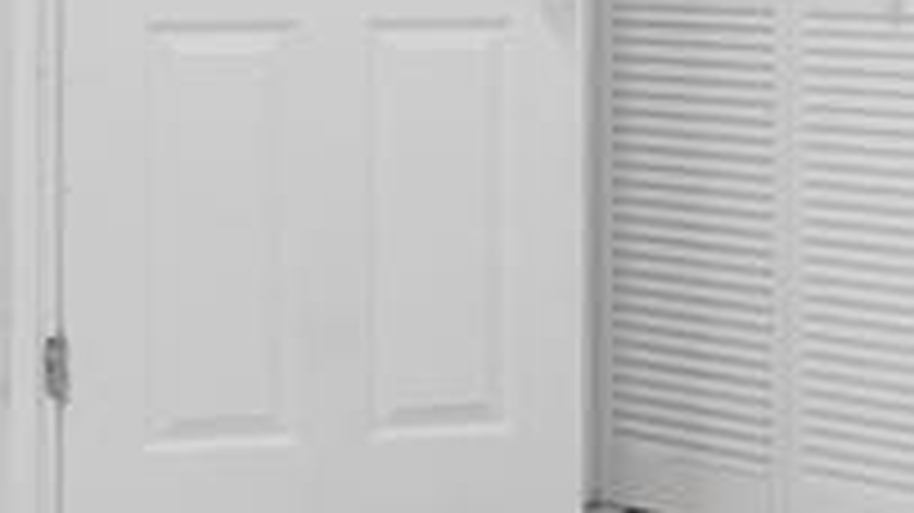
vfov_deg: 9.0
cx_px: 720
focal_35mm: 132
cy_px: -144
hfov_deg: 16.2
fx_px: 3198
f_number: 8
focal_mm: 16
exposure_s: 1/25
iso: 640
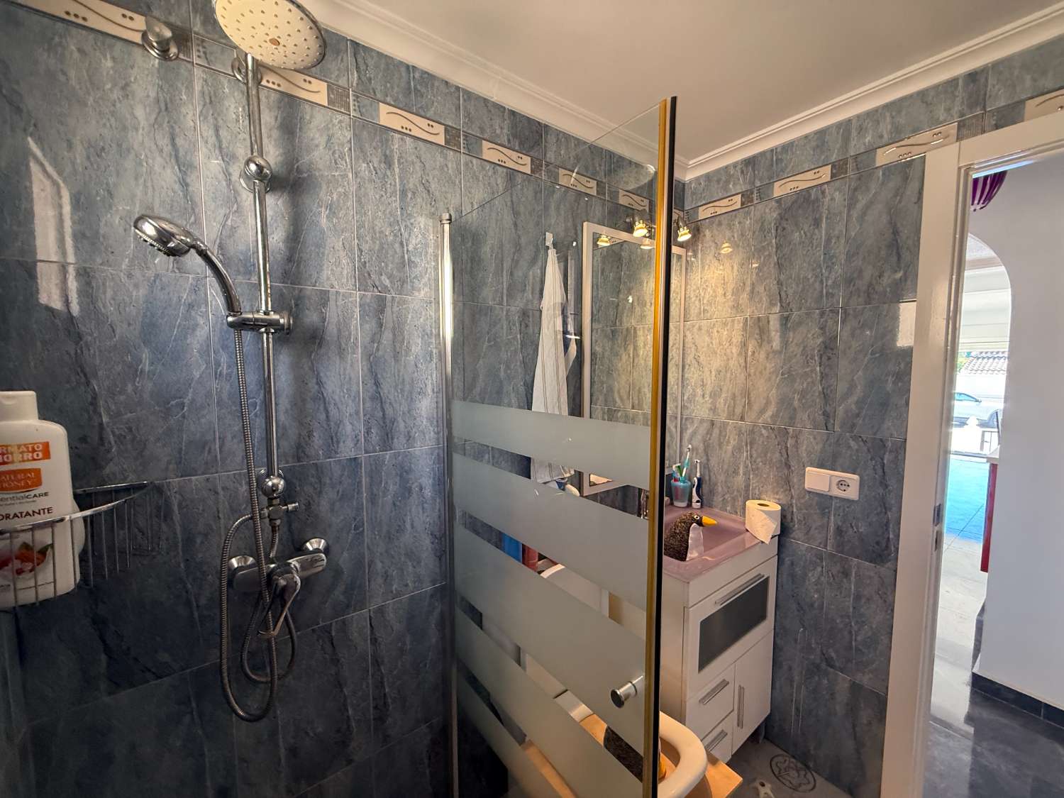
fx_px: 430
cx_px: 532
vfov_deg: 85.7
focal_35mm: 14
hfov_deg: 102.1
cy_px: 399
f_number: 2.2
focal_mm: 2.22
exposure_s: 1/100
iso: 250
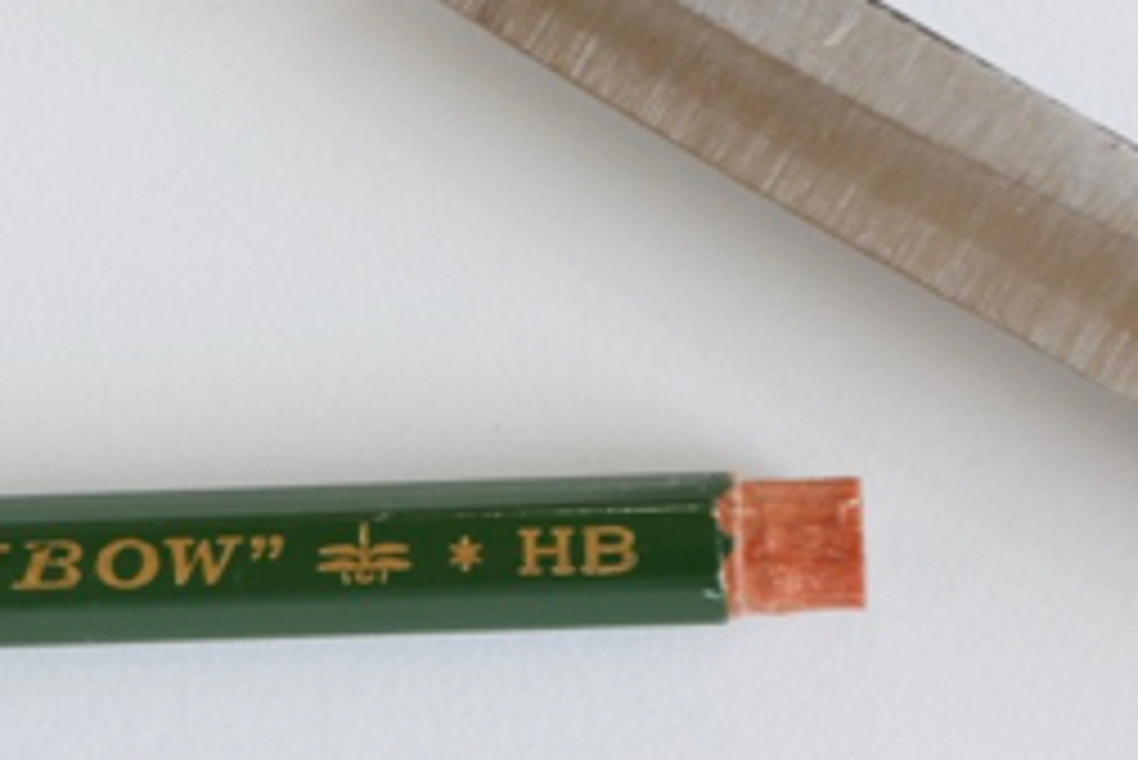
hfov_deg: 13.5
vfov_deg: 9.0
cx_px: 841
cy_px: 420
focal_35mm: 152
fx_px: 4807
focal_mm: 40.2
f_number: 7.1
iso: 640
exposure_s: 1/30
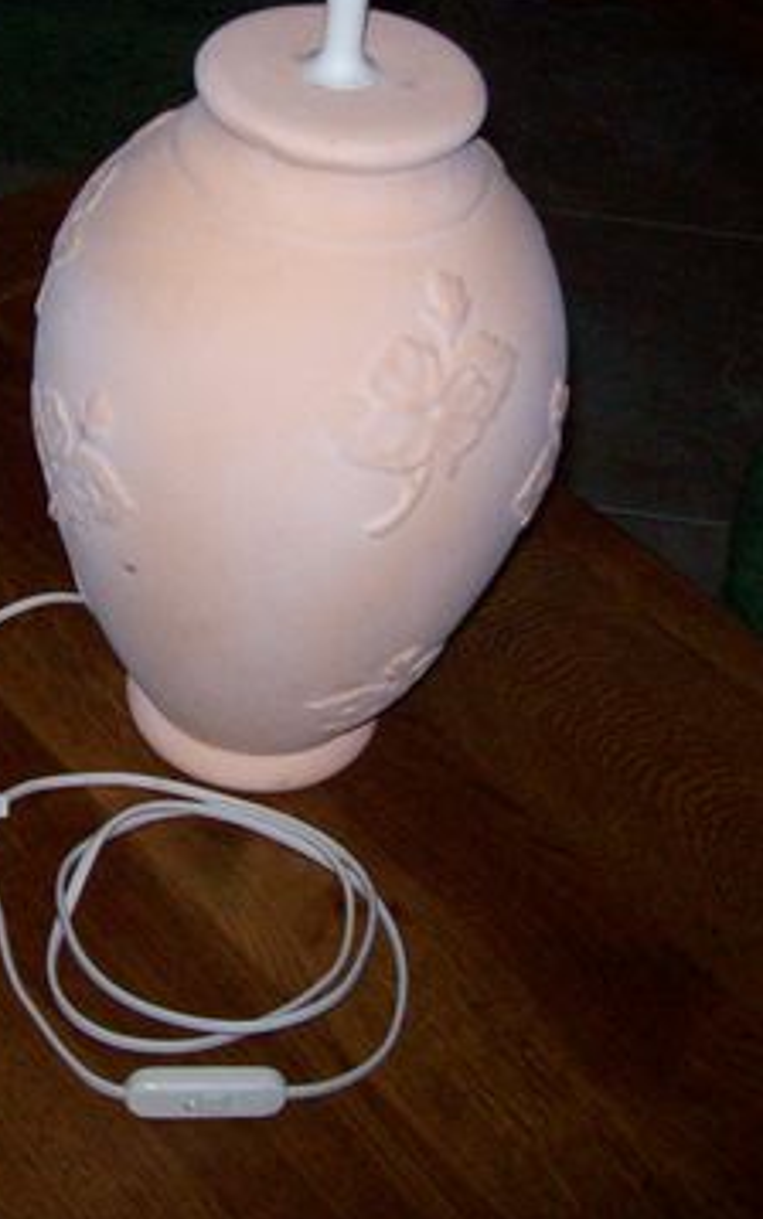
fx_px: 2128
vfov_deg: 31.9
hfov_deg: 20.2
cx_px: 208
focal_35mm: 64
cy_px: 470
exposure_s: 1/64
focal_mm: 6
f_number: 2.7
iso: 200
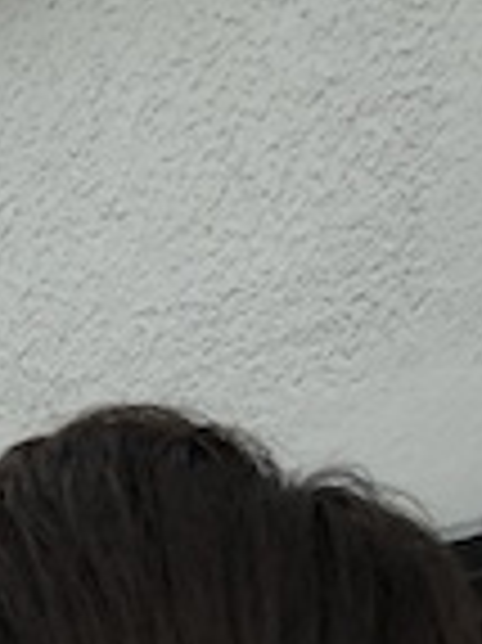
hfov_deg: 9.5
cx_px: -399
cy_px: 1455
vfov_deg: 11.4
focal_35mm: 148
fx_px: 2752
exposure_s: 1/100
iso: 80
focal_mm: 3.99
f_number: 1.8
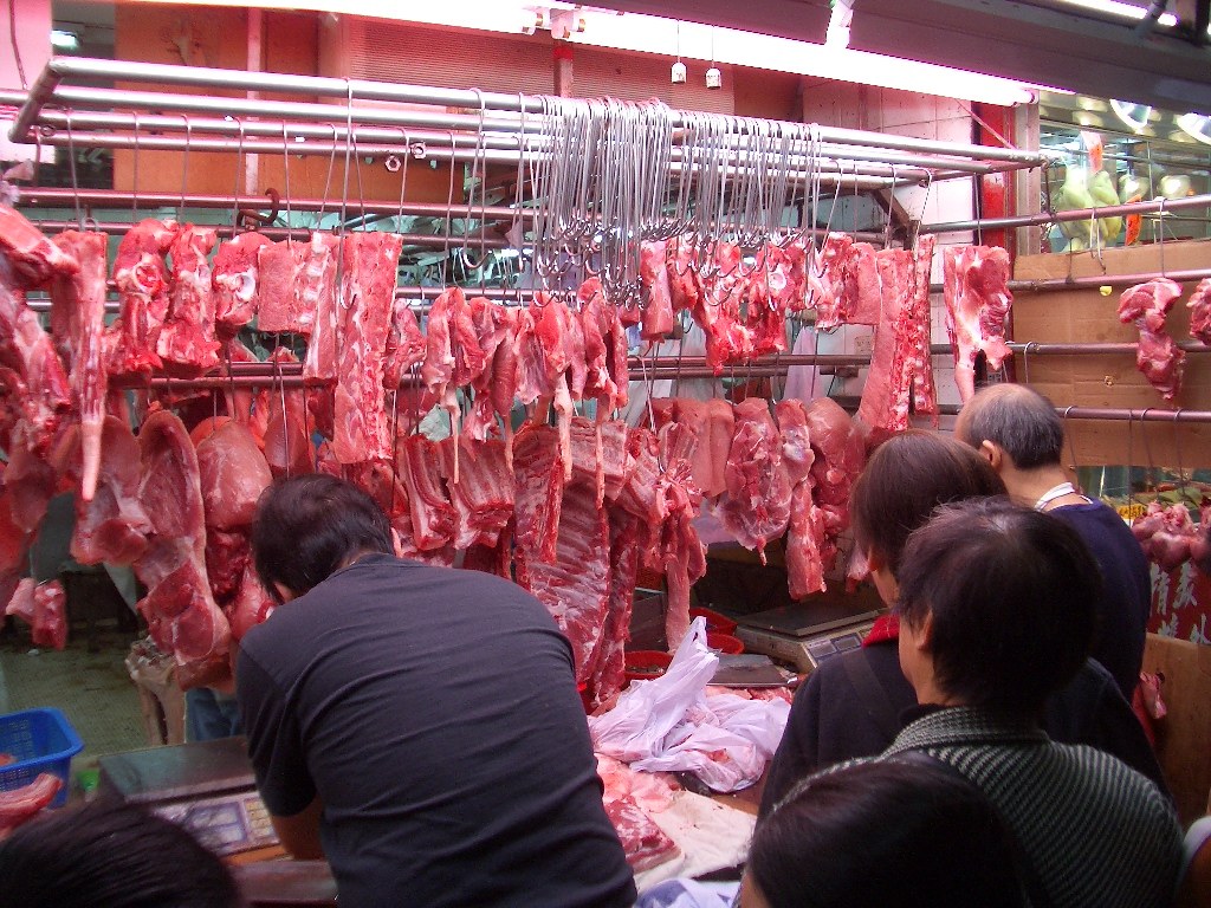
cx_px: 606
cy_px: 454
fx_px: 1224
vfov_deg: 40.7
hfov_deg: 52.6
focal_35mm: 35
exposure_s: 1/80
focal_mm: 5.8
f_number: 2.6
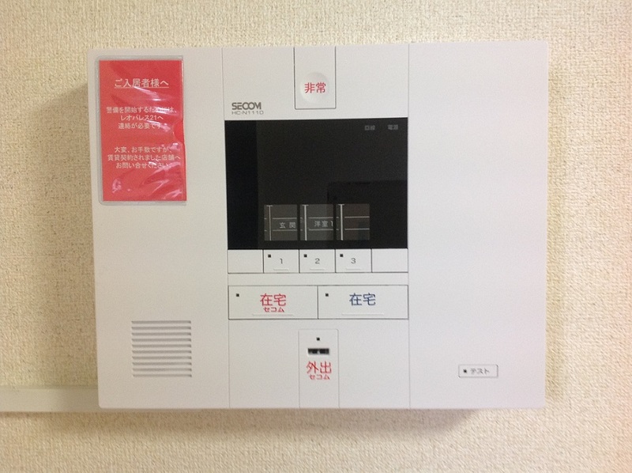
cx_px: 316
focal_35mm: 35
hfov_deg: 52.7
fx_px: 638
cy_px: 236
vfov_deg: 40.6
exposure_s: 1/15
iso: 100
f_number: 2.4
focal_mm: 4.28
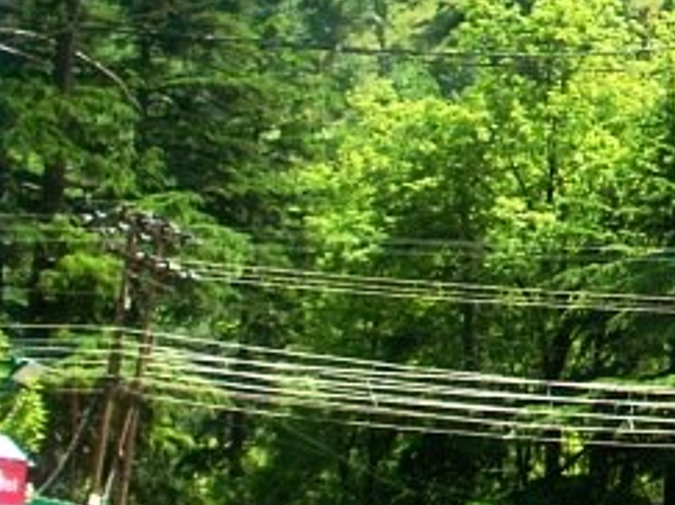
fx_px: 3040
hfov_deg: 11.9
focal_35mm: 156
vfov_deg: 9.4
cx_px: 1103
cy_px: 11
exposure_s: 1/310
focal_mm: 6.2
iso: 64
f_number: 2.8
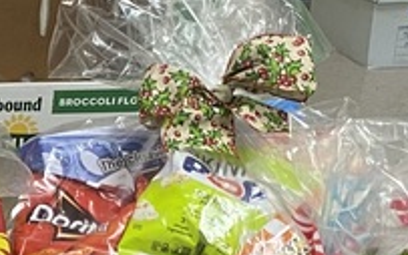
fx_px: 1546
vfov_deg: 9.4
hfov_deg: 13.3
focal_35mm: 139
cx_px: -356
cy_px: 157
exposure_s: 1/60
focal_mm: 4.25
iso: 100
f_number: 1.8
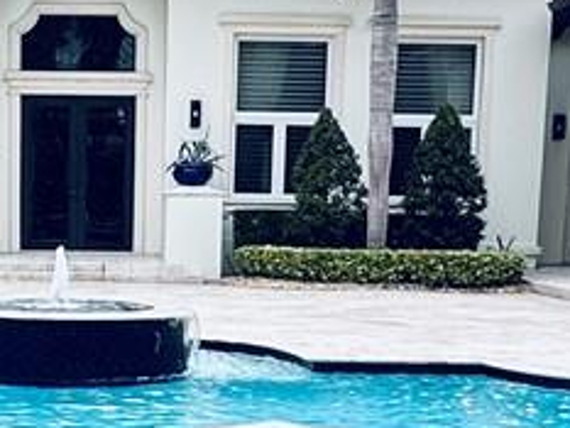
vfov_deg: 15.0
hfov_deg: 20.1
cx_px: 76
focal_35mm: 96
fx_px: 1582
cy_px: 474
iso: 40
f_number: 2.2
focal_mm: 2.22
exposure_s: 1/111
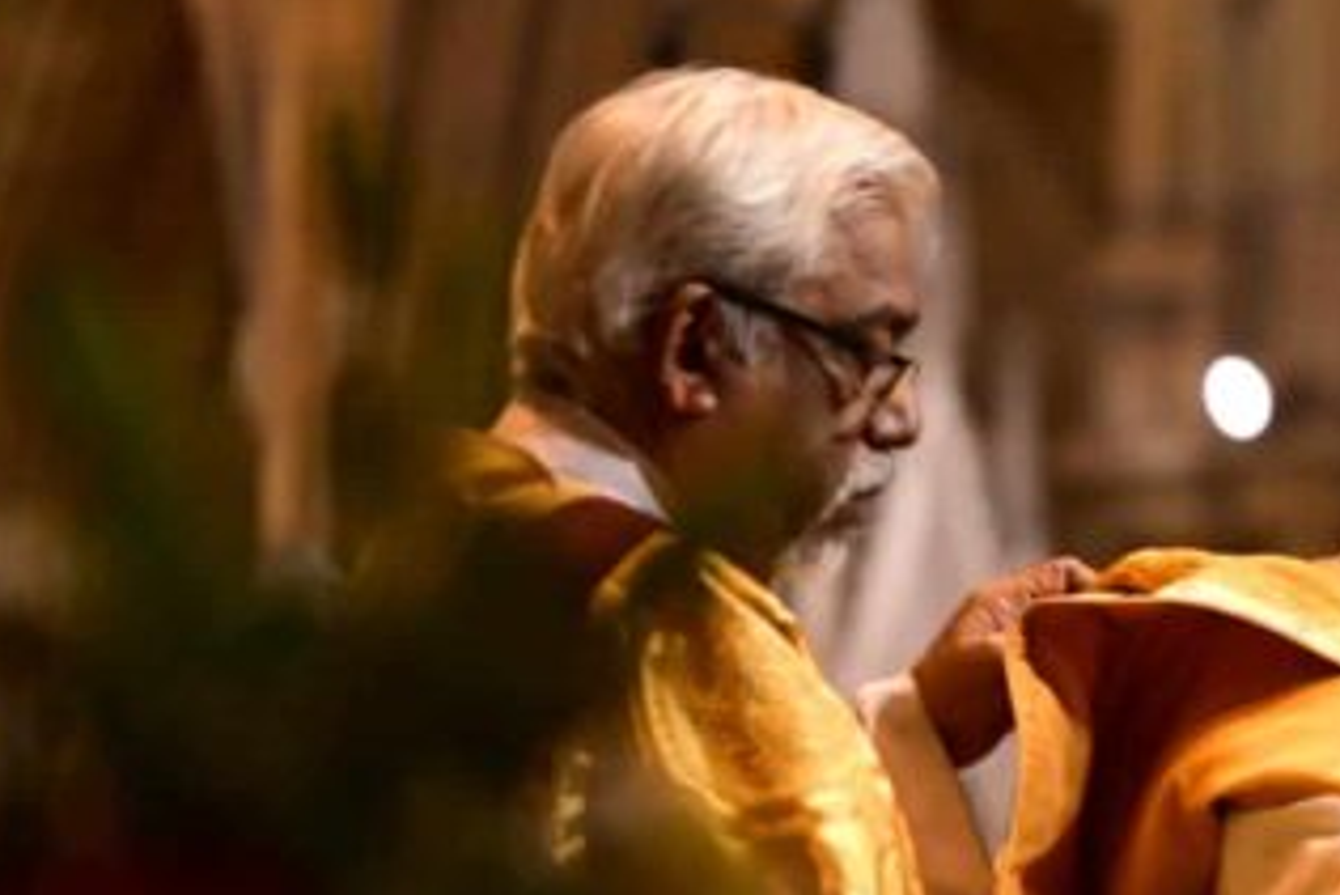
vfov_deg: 4.9
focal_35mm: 282
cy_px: 681
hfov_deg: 7.2
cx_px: 1743
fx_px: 10501
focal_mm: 105
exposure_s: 1/60
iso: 1600
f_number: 2.8
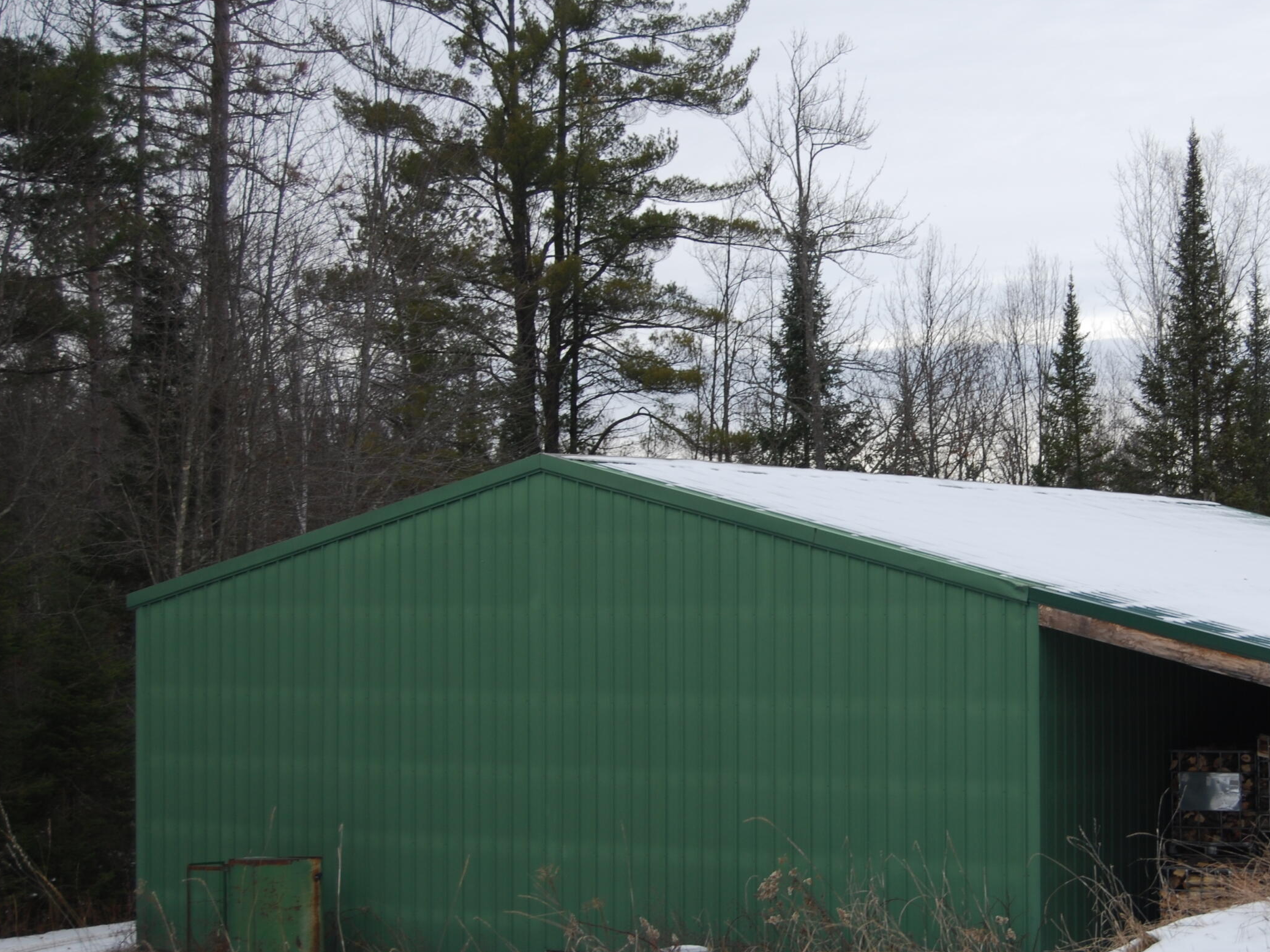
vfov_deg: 20.7
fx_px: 2605
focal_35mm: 71
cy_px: 513
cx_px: 911
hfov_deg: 27.1
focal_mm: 34
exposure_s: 1/125
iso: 110
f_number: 5.6
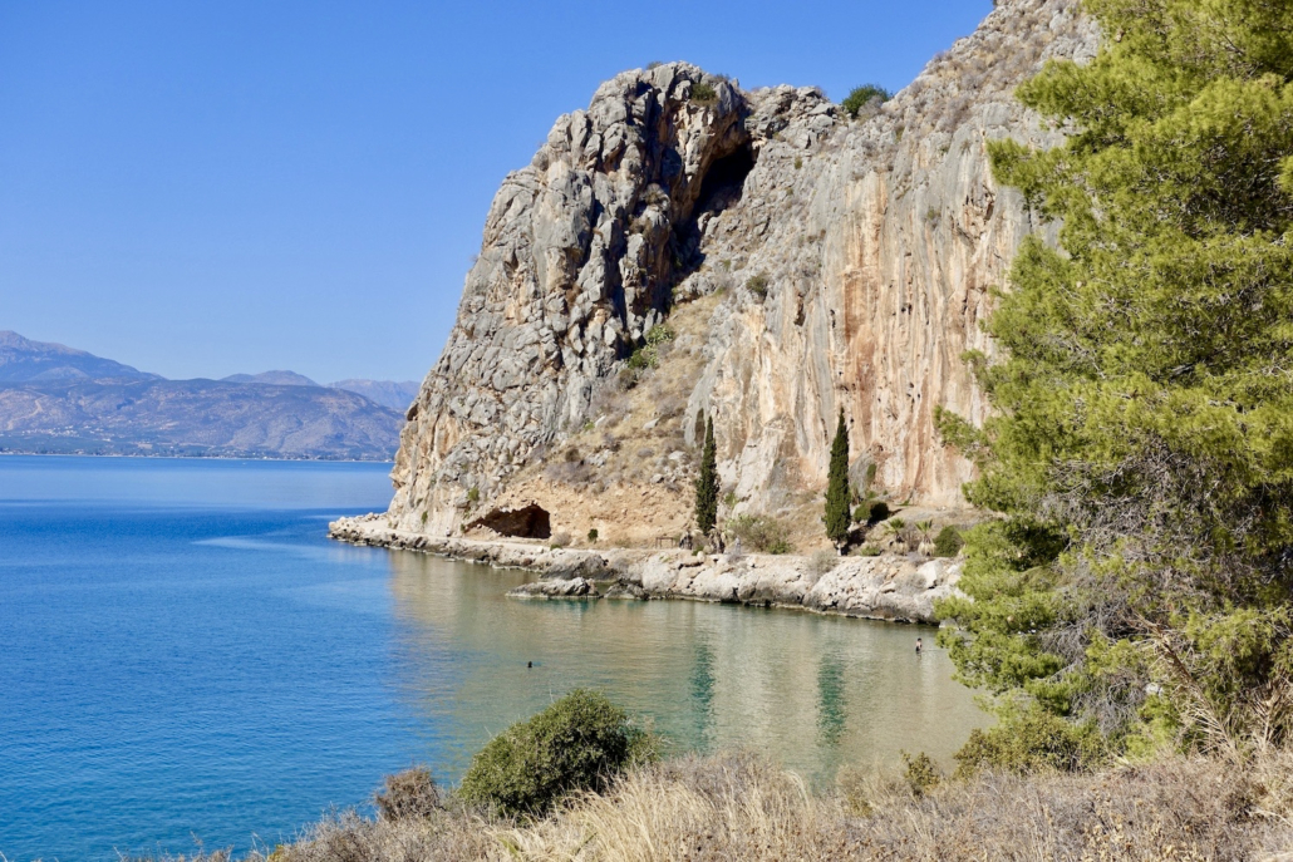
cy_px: 431
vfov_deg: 27.5
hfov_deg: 40.3
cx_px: 646
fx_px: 1760
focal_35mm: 49
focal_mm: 18.1
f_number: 5.6
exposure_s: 1/100
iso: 125
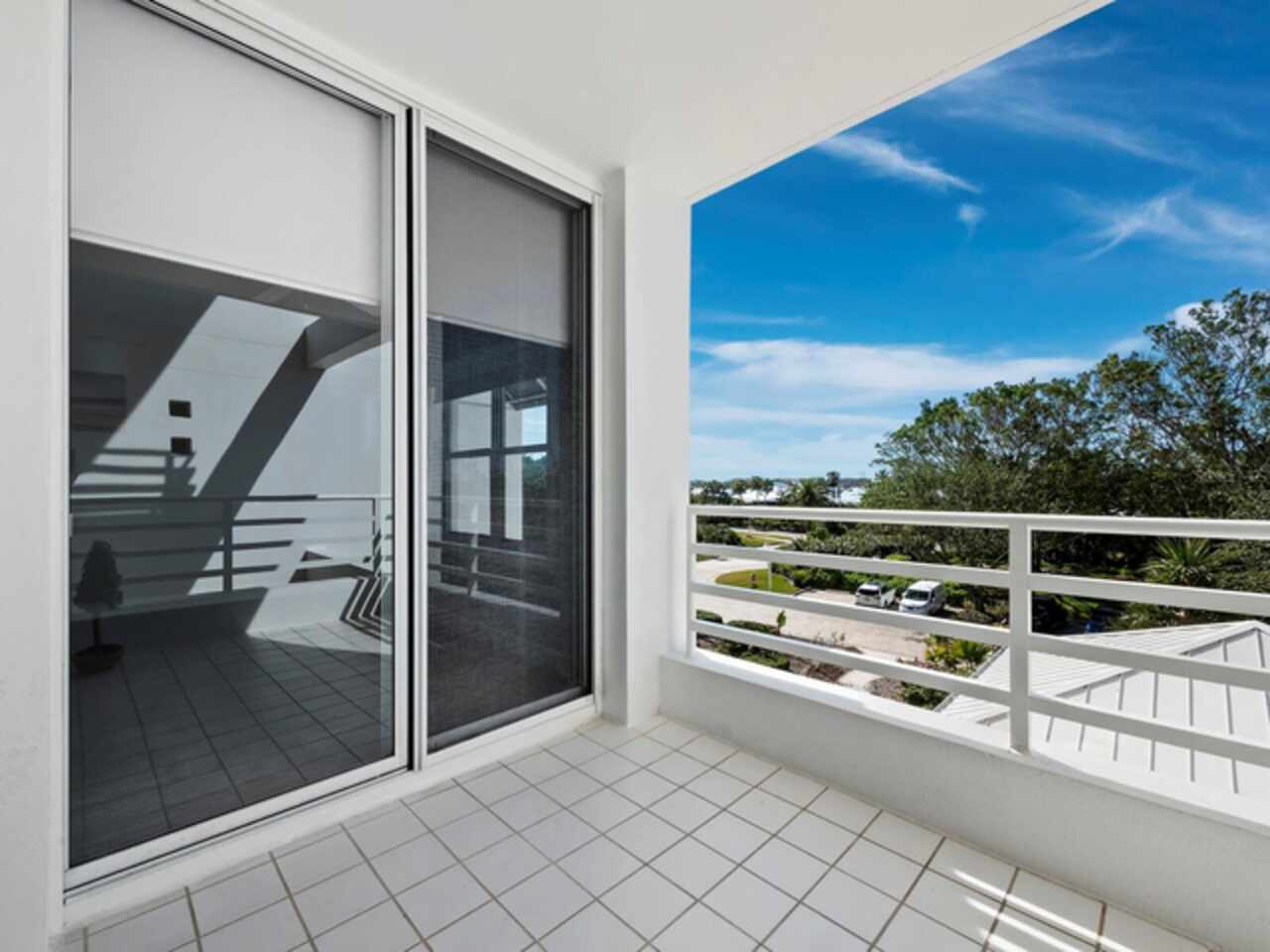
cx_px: 635
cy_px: 476
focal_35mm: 14
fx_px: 514
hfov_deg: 102.1
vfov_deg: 85.7
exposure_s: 1/160
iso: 400
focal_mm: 7
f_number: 11
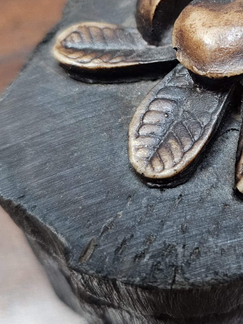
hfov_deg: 27.9
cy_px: 73
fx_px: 477
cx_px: 197
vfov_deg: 36.4
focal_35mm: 51
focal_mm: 6.3
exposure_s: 1/40
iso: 640
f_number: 1.7
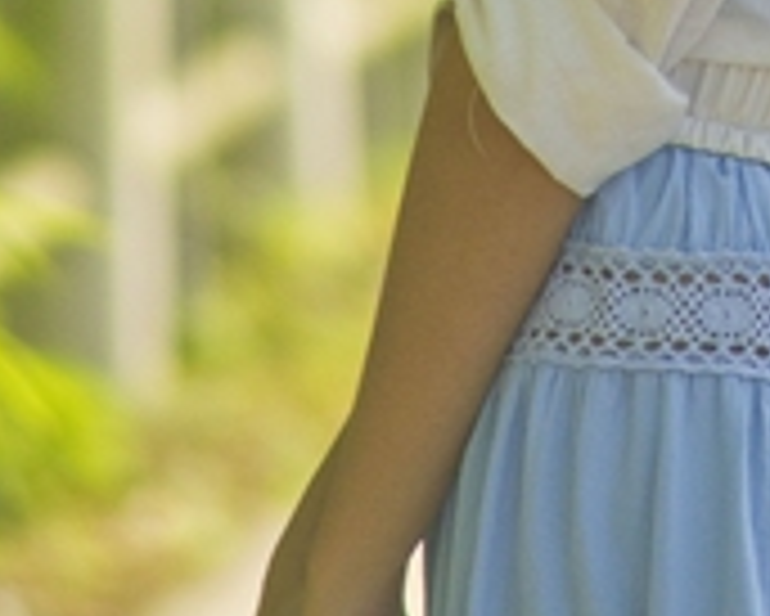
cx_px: 1033
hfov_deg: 1.5
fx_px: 30076
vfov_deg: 1.2
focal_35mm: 1319
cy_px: -904
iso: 400
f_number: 5.6
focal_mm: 300
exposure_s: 1/750
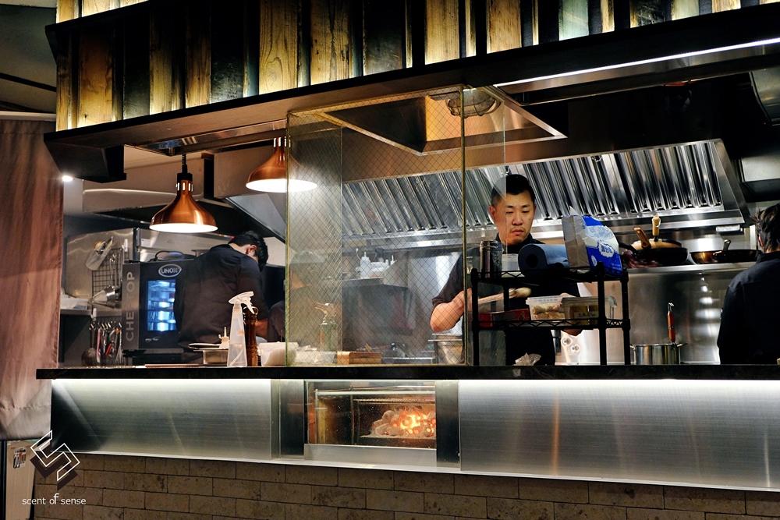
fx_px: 867
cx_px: 390
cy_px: 260
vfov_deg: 33.4
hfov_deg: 48.5
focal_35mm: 40
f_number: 3.2
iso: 800
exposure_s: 1/42
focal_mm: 26.5
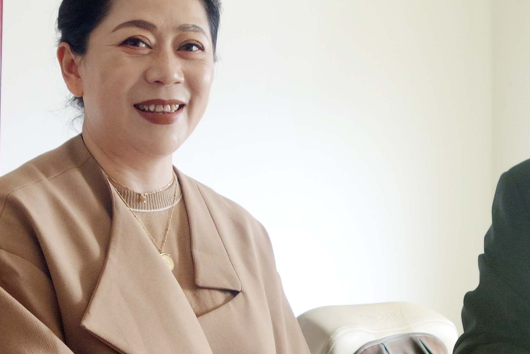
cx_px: 314
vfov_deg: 14.7
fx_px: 1369
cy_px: 204
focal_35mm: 93
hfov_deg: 21.9
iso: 250
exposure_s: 1/30
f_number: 2.5
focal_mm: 10.4
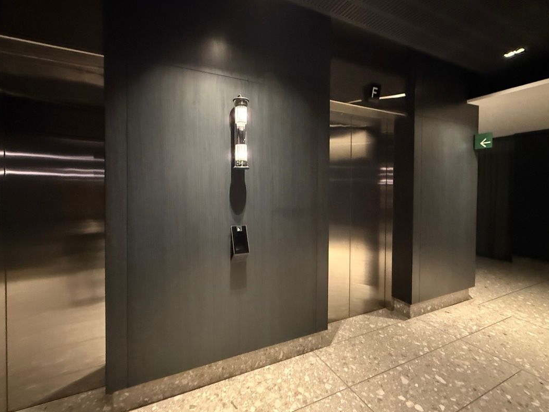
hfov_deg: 94.5
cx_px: 267
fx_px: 254
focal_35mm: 16
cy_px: 193
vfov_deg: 78.0
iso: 1250
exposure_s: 1/30
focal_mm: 2.22
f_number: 2.2
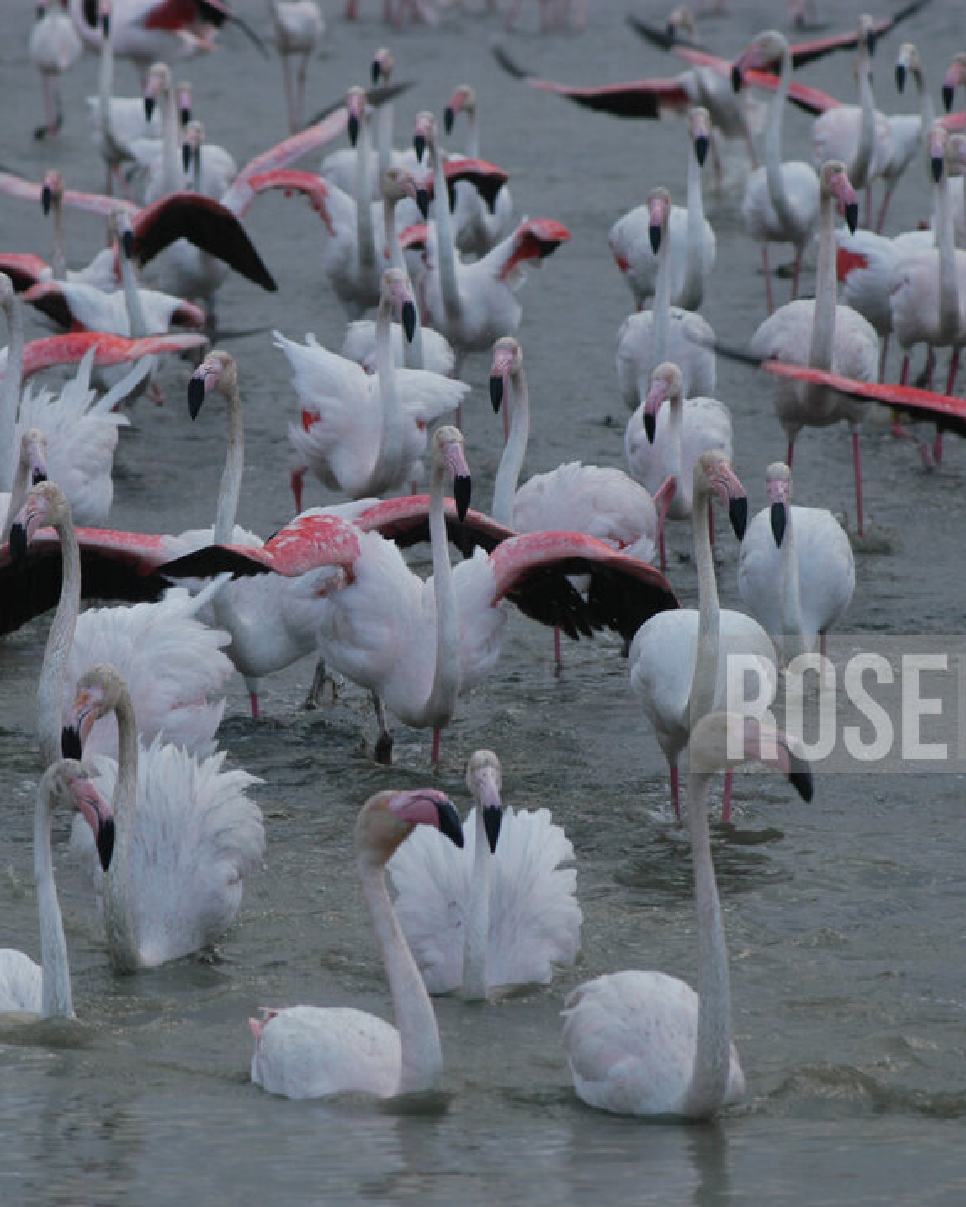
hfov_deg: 4.3
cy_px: 603
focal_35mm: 361
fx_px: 12896
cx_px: 317
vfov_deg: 5.4
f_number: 6.3
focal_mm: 170
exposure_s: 1/250
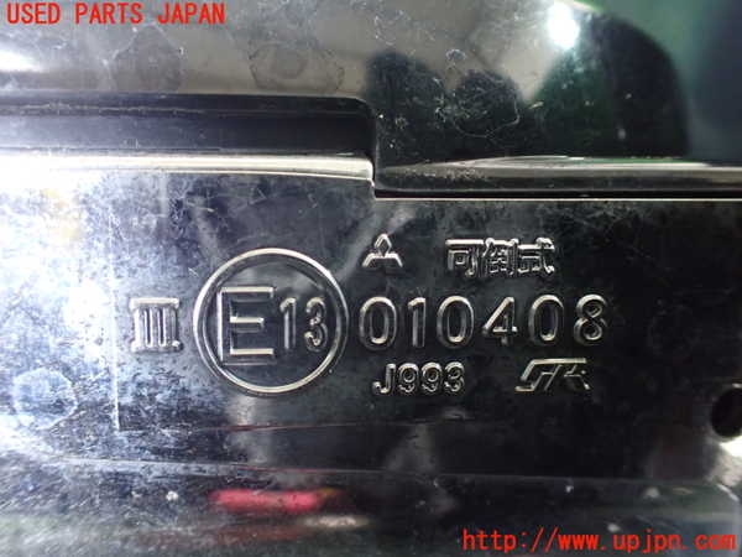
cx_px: 371
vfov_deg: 46.8
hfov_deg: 60.0
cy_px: 278
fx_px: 643
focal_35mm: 30
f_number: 2.3
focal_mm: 5.4
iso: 1250
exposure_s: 1/30
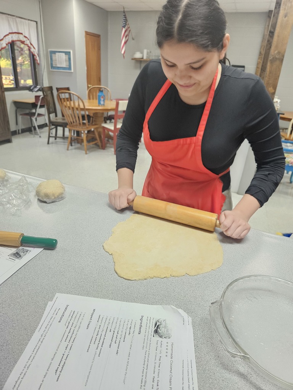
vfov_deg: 73.9
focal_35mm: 23
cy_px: 195
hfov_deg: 58.9
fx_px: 260
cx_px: 146
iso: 640
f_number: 1.8
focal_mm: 5.4
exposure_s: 1/120
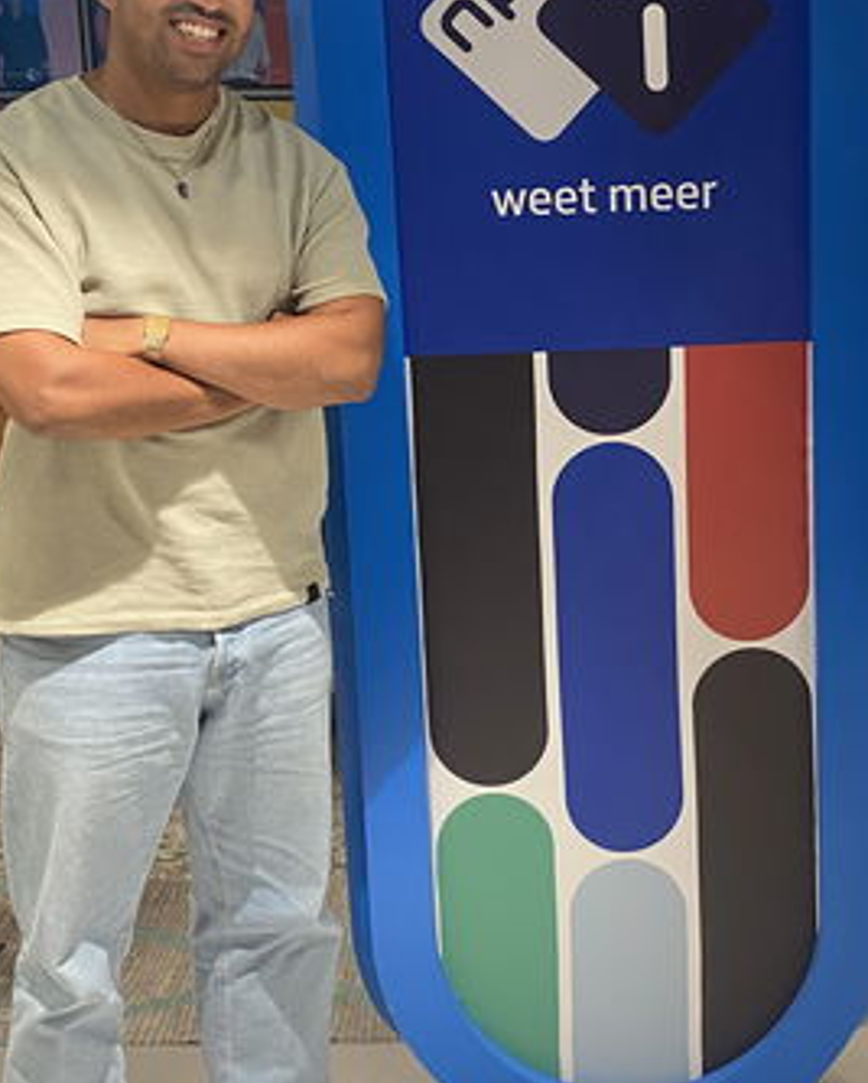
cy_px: 446
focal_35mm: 43
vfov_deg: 42.7
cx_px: 618
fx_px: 1379
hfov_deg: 34.4
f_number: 1.8
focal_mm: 4.25
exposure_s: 1/50
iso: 200
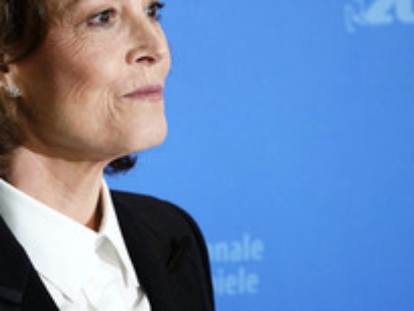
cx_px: 122
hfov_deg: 4.7
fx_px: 5062
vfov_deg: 3.5
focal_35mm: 423
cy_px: 139
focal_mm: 200
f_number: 5.6
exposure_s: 1/200
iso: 3200
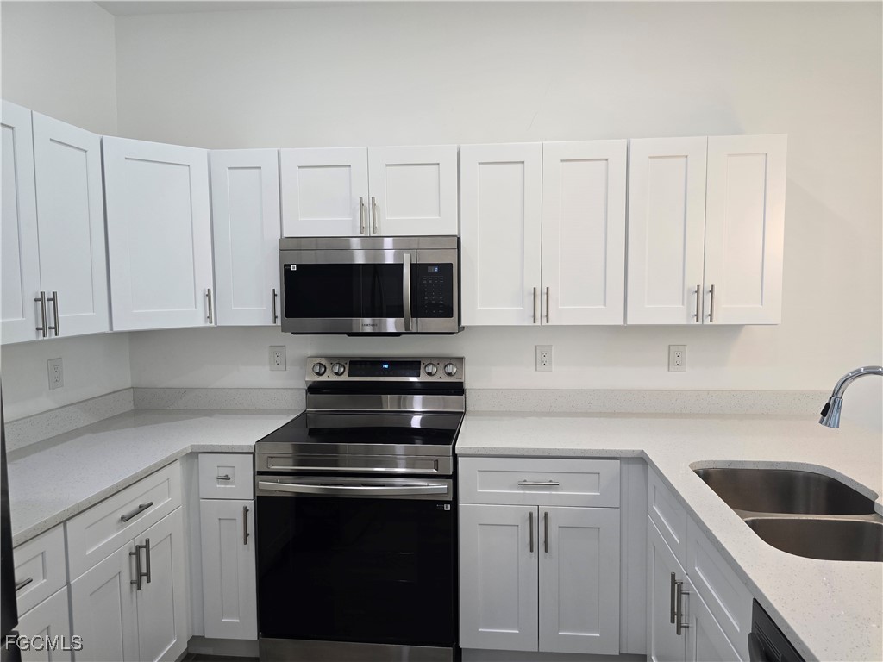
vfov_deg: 58.9
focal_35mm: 23
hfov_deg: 73.9
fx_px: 587
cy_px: 331
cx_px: 442
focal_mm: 6.3
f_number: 1.7
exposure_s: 1/120
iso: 125
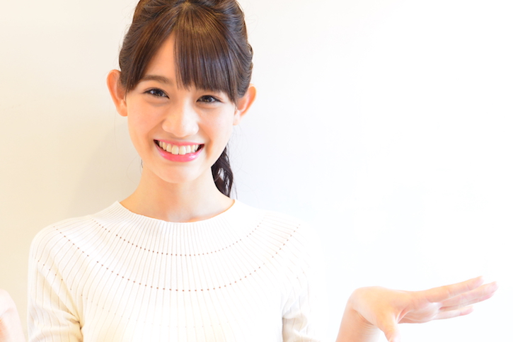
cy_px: 248
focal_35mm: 60
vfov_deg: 22.4
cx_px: 177
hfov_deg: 33.2
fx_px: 855
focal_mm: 34
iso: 1600
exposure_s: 1/80
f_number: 3.5
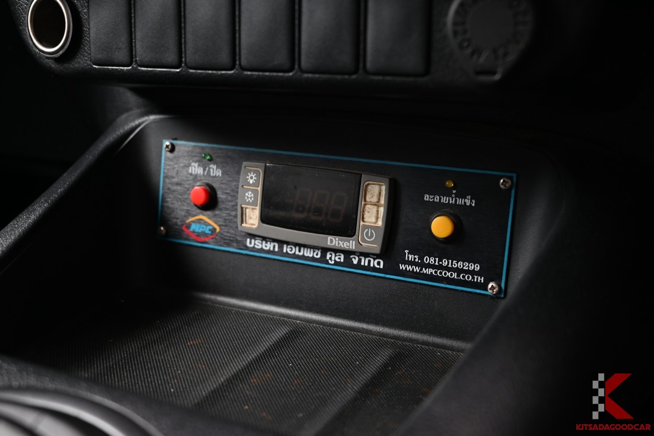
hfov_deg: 48.4
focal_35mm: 40
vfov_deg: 33.4
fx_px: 727
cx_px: 327
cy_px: 218
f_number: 5.6
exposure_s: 1/45
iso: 280
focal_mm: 40
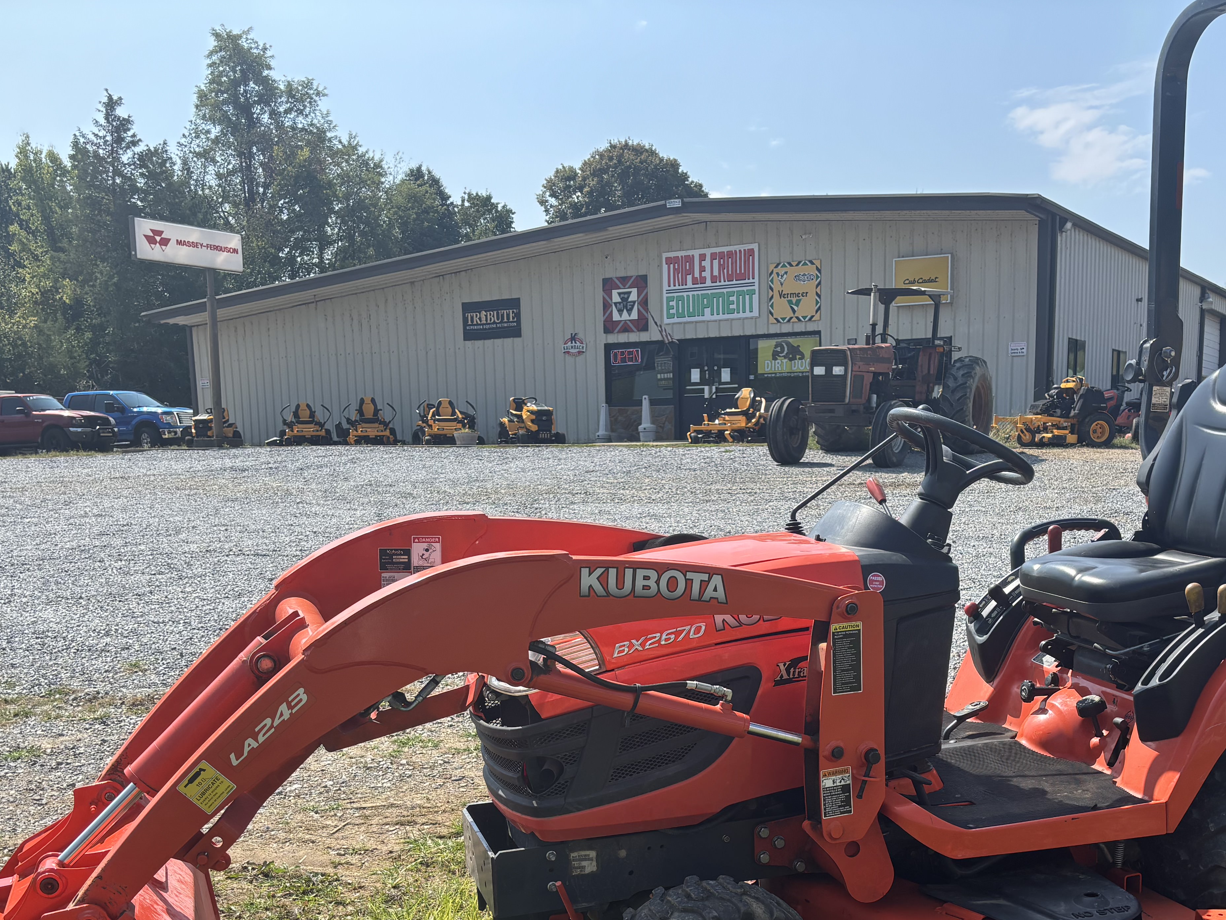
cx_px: 721
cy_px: 705
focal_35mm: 40
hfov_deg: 46.6
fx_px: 1417
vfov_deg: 35.1
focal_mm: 5.96
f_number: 1.6
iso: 50
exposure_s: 1/2242
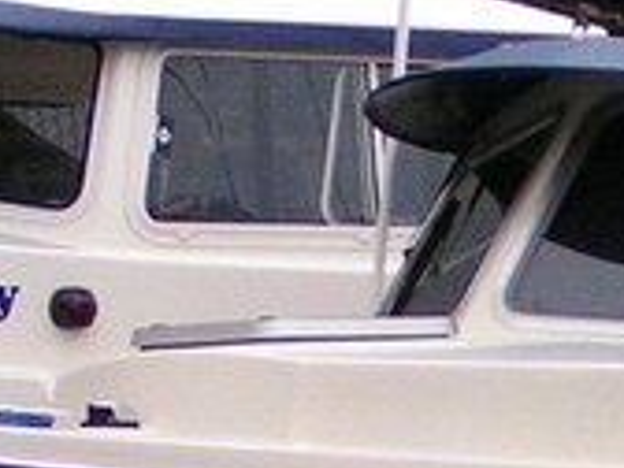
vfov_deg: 4.8
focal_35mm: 310
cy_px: 602
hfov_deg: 6.4
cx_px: 709
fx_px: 5588
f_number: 3.2
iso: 160
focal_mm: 10
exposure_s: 1/80
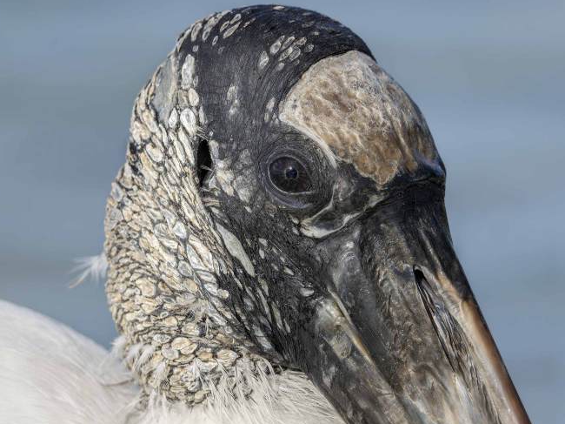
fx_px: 21472
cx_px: 334
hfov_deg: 1.5
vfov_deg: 1.1
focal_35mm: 1316
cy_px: 200
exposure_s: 1/800
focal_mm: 1112
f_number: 14
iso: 1250
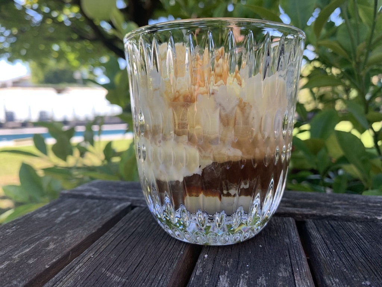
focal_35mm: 26
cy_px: 144
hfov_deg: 67.3
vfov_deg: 53.1
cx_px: 191
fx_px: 287
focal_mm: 4.25
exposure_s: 1/171
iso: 25
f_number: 1.8
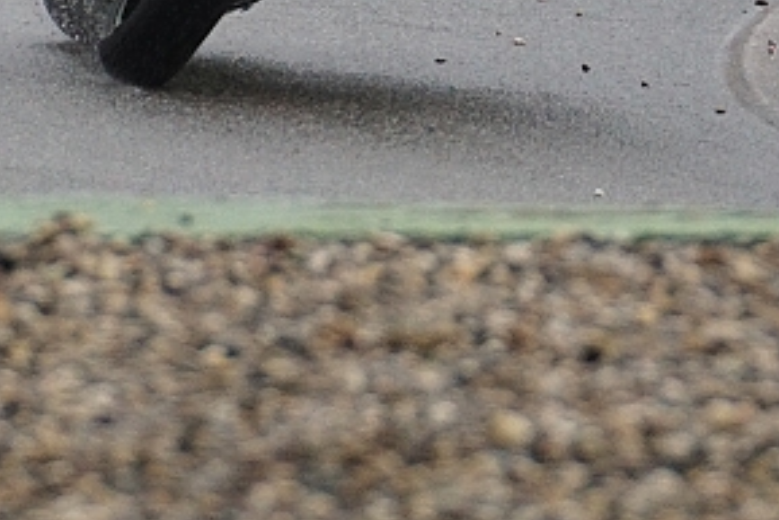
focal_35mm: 1394
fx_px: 30178
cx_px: 566
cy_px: -535
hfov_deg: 1.5
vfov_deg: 1.0
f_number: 6.3
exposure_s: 1/800
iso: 500
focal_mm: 210
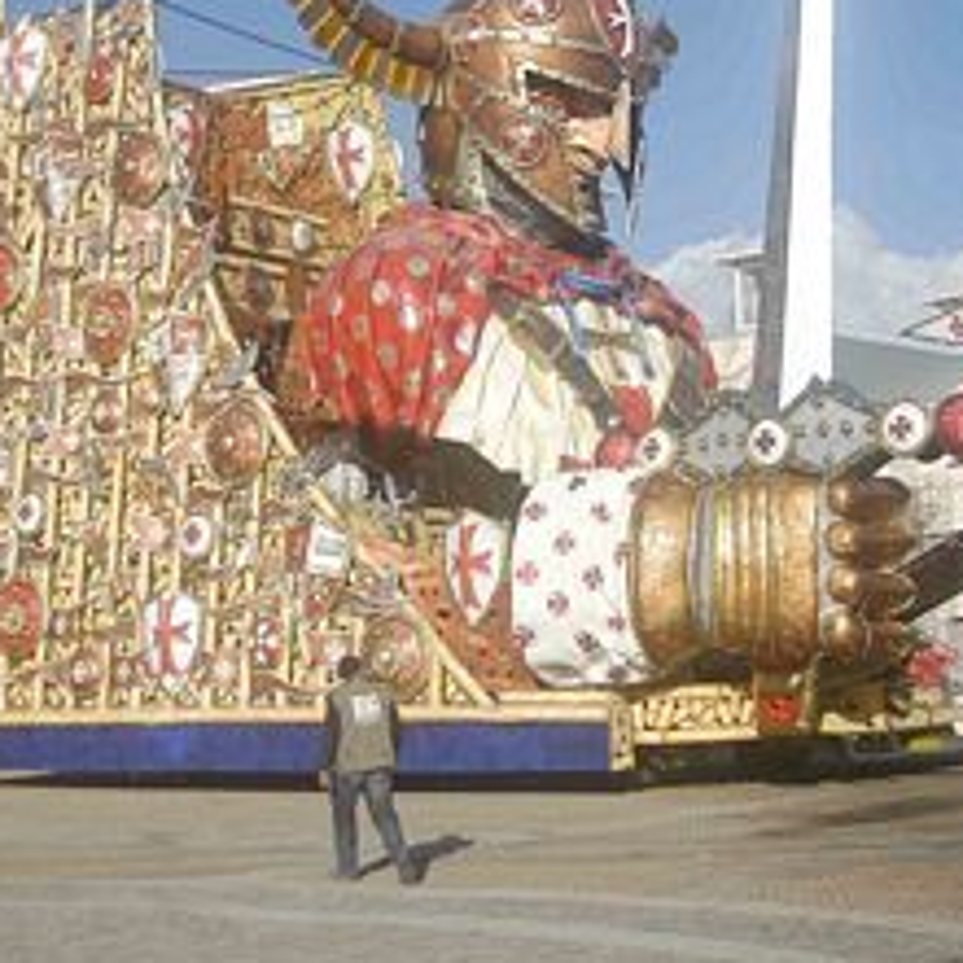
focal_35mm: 68
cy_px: 368
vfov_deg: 25.3
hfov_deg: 25.3
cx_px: 587
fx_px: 2137
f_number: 5
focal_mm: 25
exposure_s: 1/2000
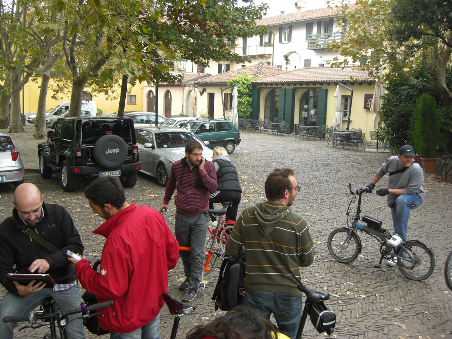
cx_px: 226
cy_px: 170
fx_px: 496
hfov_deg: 49.0
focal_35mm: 38
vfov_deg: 37.7
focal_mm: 7.9
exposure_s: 1/80
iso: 80
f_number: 2.8
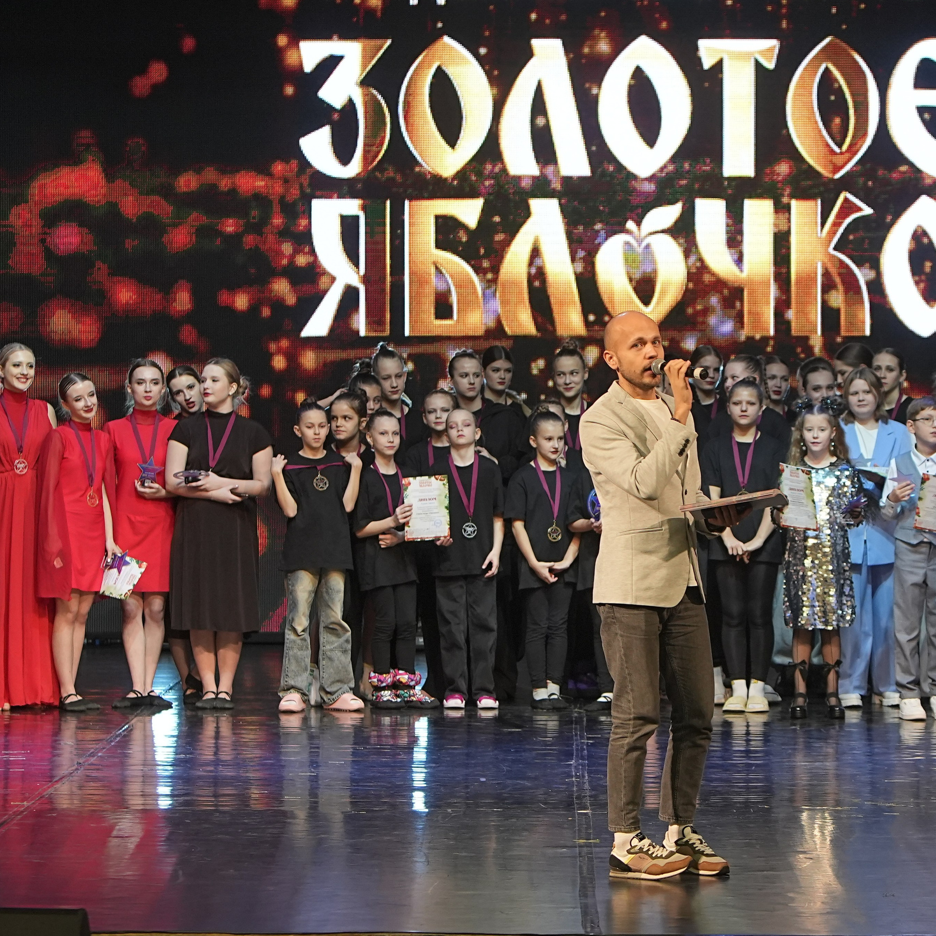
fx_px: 4711
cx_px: 649
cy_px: 468
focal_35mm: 154
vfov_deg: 11.3
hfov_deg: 11.3
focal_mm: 80
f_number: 4
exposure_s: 1/200
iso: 1250
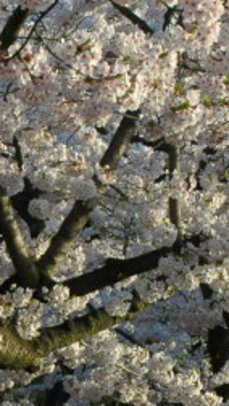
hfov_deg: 6.5
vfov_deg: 11.5
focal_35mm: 185
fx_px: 1996
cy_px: 391
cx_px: 6
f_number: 9
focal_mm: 29
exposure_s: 1/125
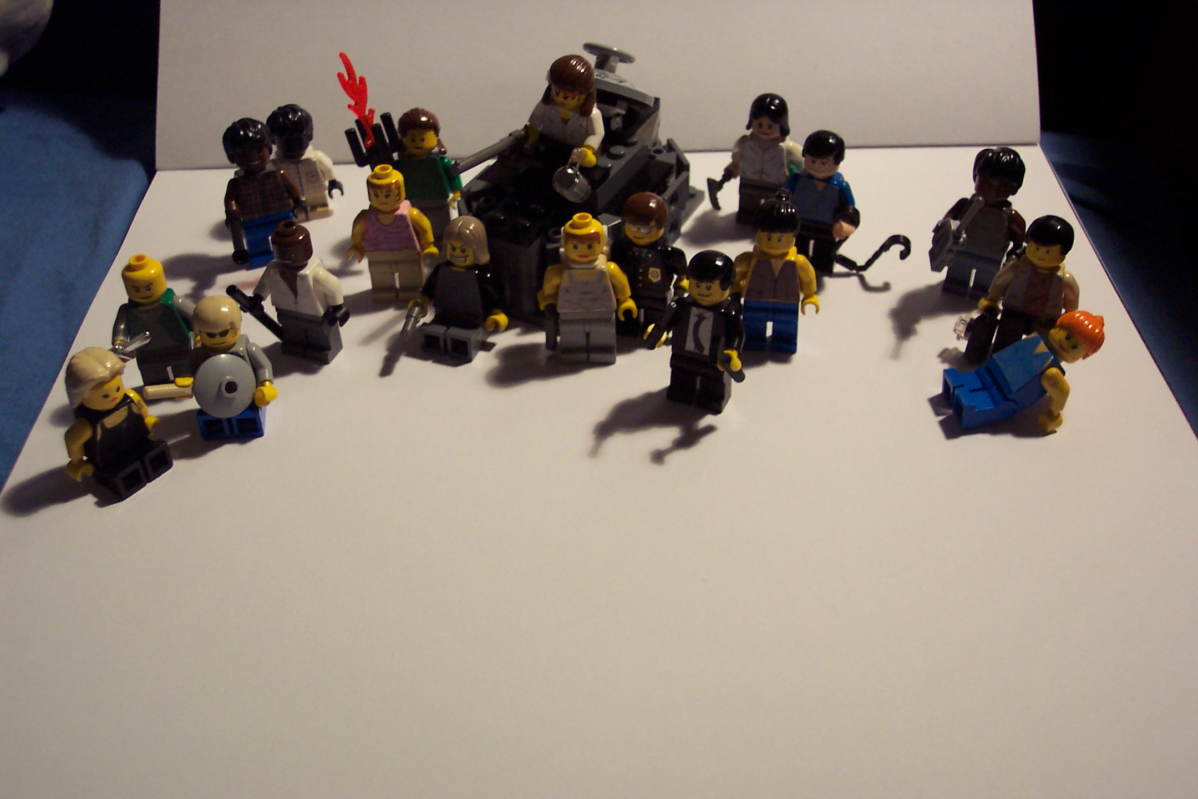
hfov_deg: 50.7
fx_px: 1264
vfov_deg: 35.1
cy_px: 400
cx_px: 599
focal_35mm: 38
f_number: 2.8
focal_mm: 8
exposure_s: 1/30
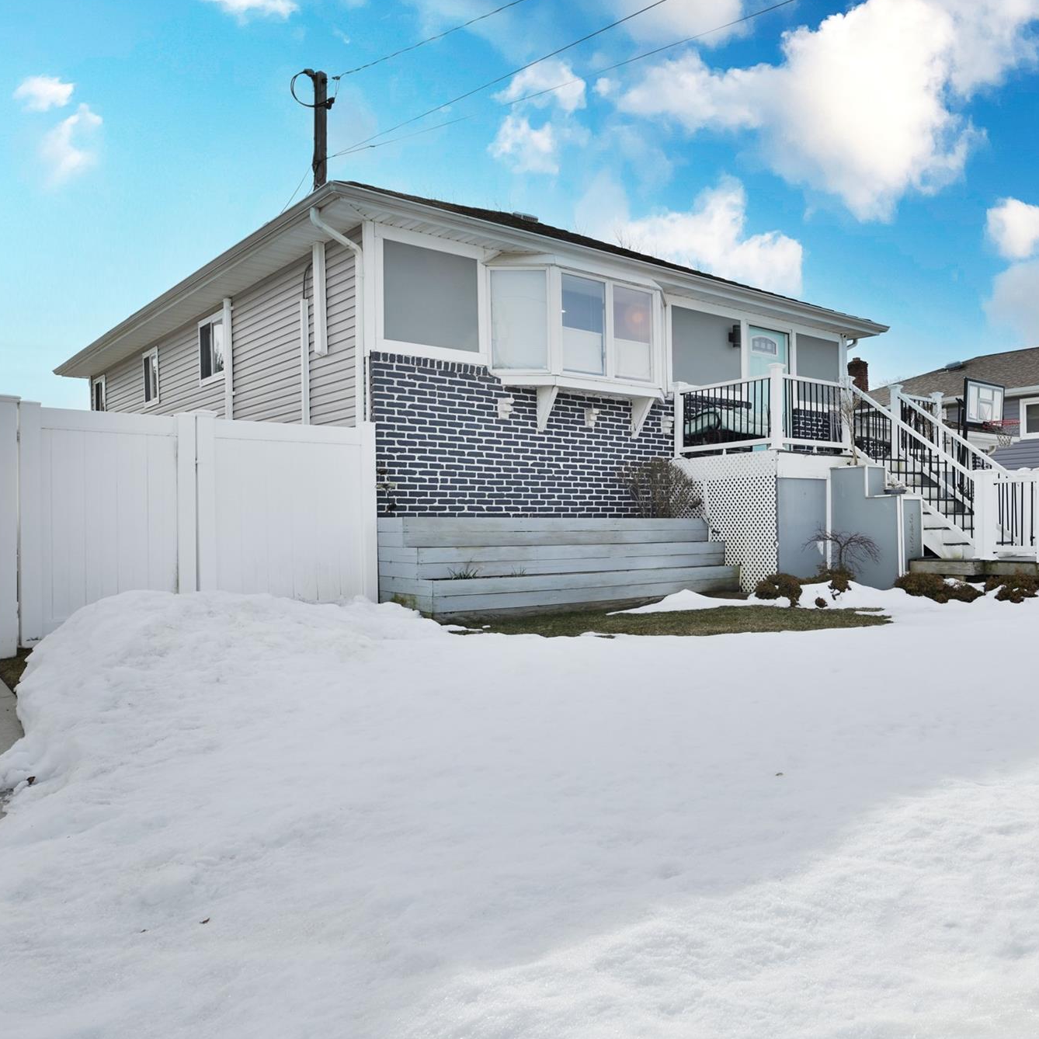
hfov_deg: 57.9
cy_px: 520
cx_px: 775
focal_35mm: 26
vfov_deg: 60.9
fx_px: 883
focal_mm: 20
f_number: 10
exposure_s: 1/250
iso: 250
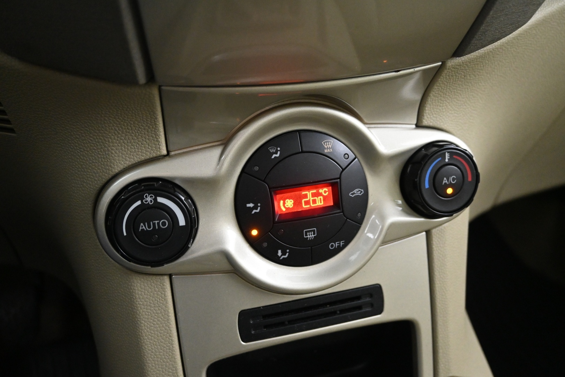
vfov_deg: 43.6
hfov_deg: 61.9
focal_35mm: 30
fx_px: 471
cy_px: 188
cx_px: 282
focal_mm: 20
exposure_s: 1/20
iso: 3200
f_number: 3.8
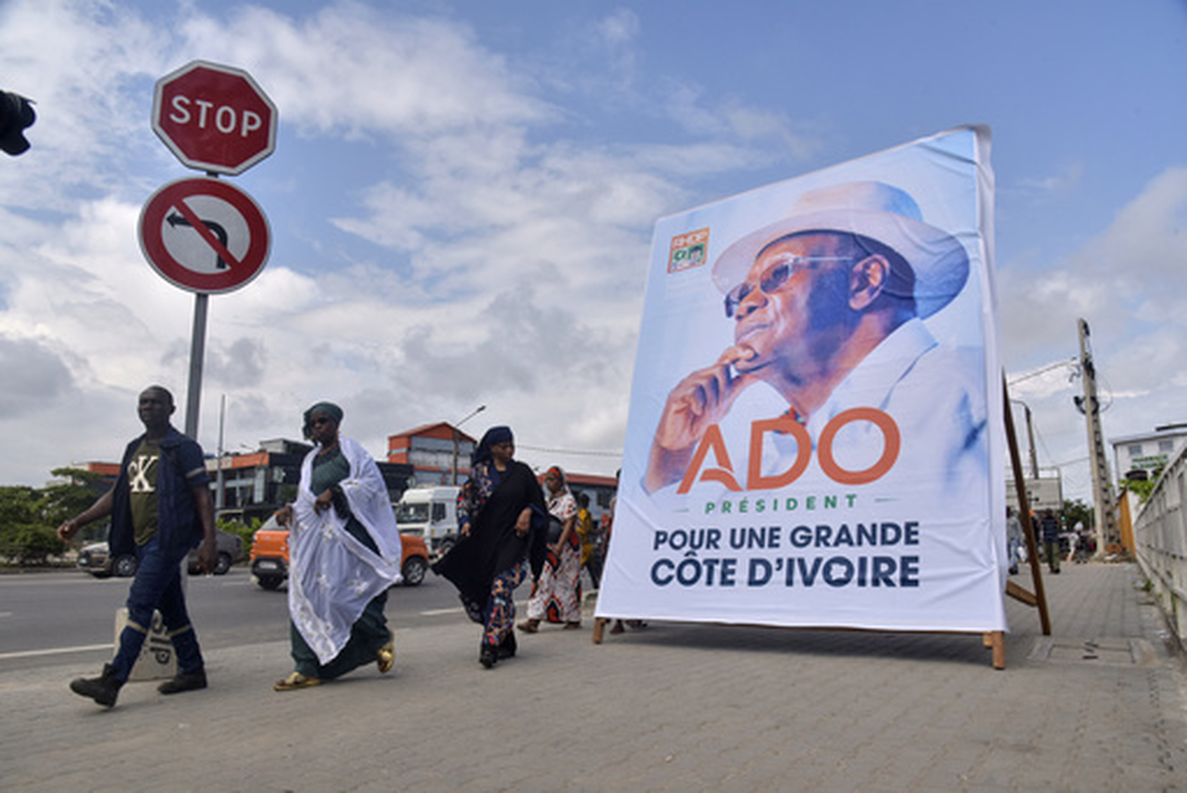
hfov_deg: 73.7
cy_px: 396
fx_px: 792
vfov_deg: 53.2
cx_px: 594
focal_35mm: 24
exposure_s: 1/320
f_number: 10
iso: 125
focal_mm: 24
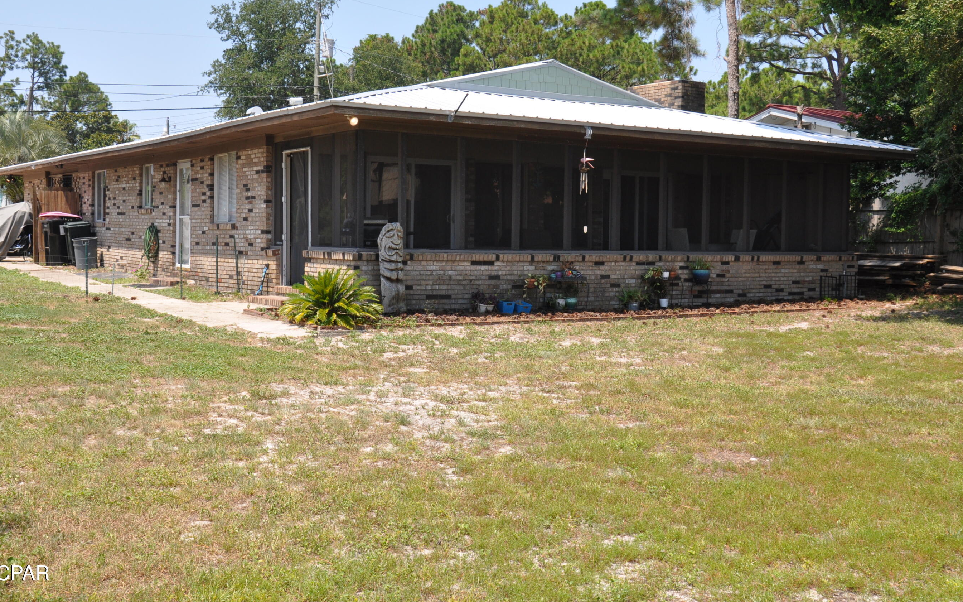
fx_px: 1117
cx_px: 466
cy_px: 249
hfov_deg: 46.6
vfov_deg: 30.1
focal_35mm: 43
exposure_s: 1/400
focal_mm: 25
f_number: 10
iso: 400
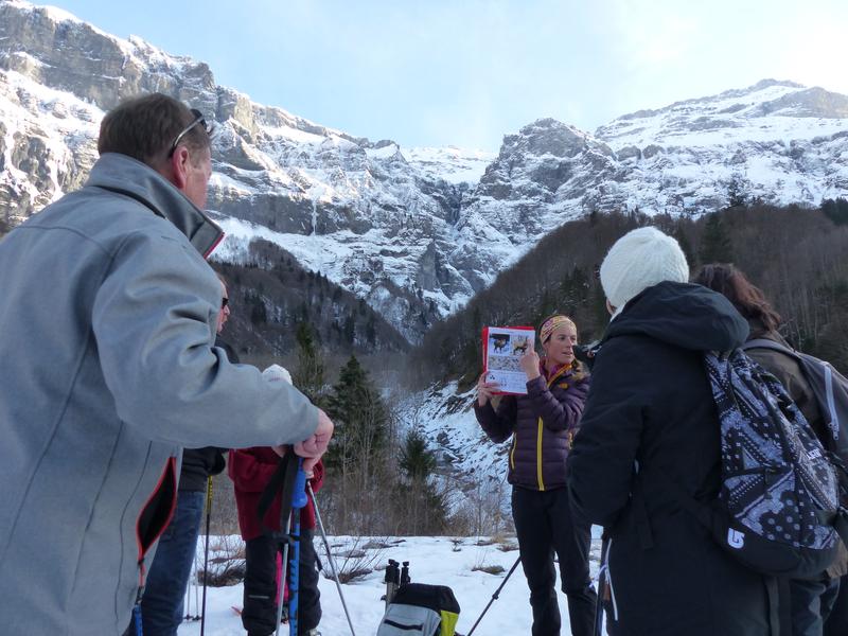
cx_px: 424
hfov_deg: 69.4
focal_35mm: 25
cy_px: 318
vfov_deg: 54.9
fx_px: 612
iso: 160
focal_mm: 4.5
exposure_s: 1/200
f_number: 4
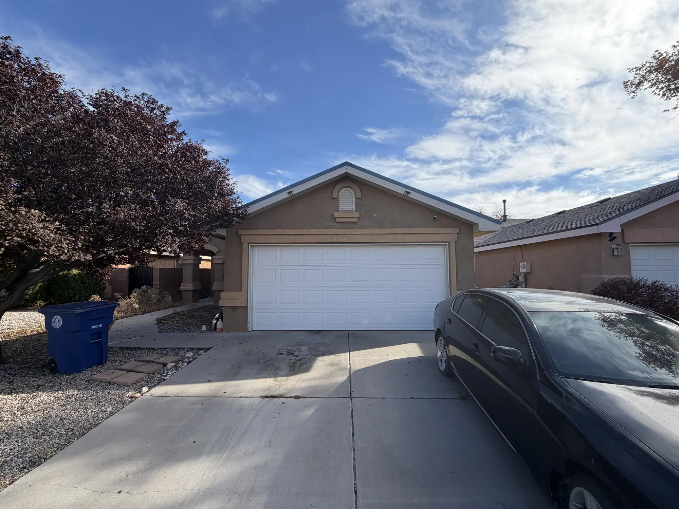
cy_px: 254
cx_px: 340
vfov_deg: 85.7
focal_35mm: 14
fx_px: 275
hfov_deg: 102.1
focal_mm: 2.22
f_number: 2.2
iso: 32
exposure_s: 1/770
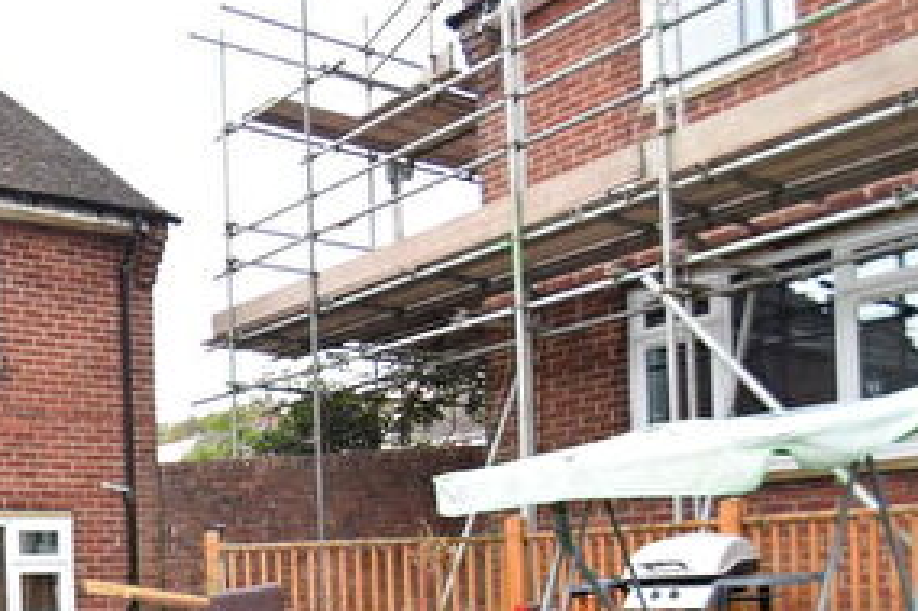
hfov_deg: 41.4
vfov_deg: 33.9
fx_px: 943
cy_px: 551
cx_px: -91
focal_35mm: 37
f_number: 5.6
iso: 800
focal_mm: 10
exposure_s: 1/125
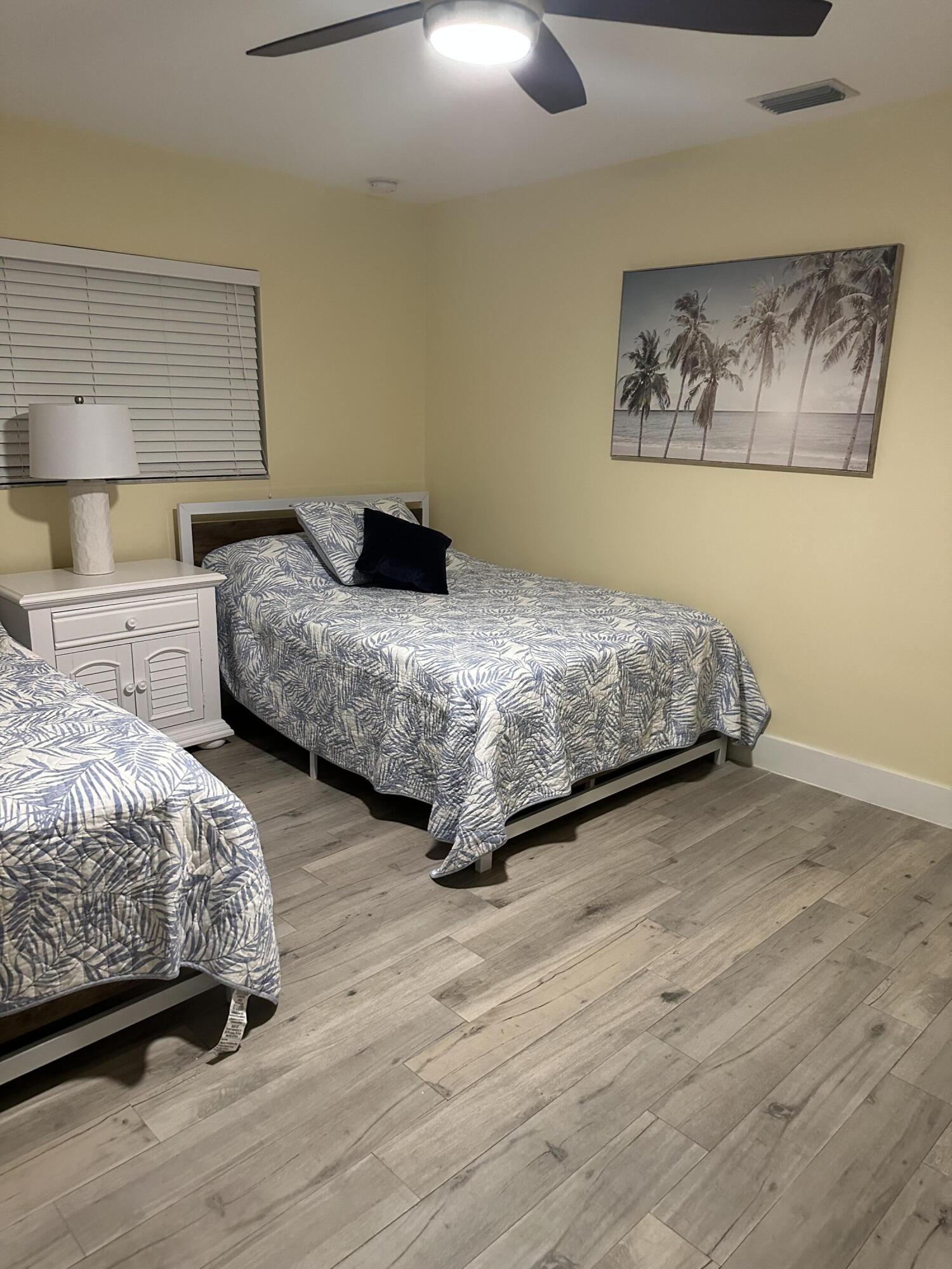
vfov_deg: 71.6
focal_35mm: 24
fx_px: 880
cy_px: 634
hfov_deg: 56.8
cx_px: 476
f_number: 1.78
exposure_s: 1/60
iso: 500
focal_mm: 6.86
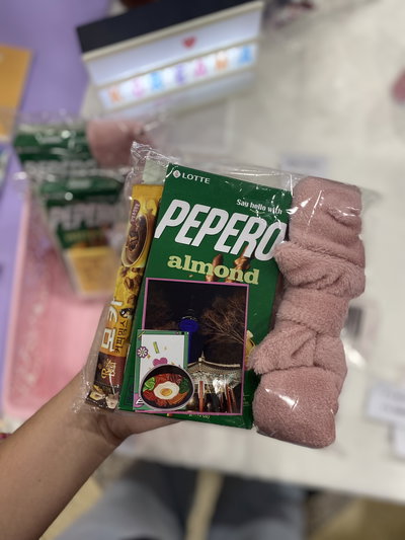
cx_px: 202
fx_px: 405
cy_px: 270
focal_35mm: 26
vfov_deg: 67.3
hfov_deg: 53.1
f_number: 1.8
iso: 200
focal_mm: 4.25
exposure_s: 1/60
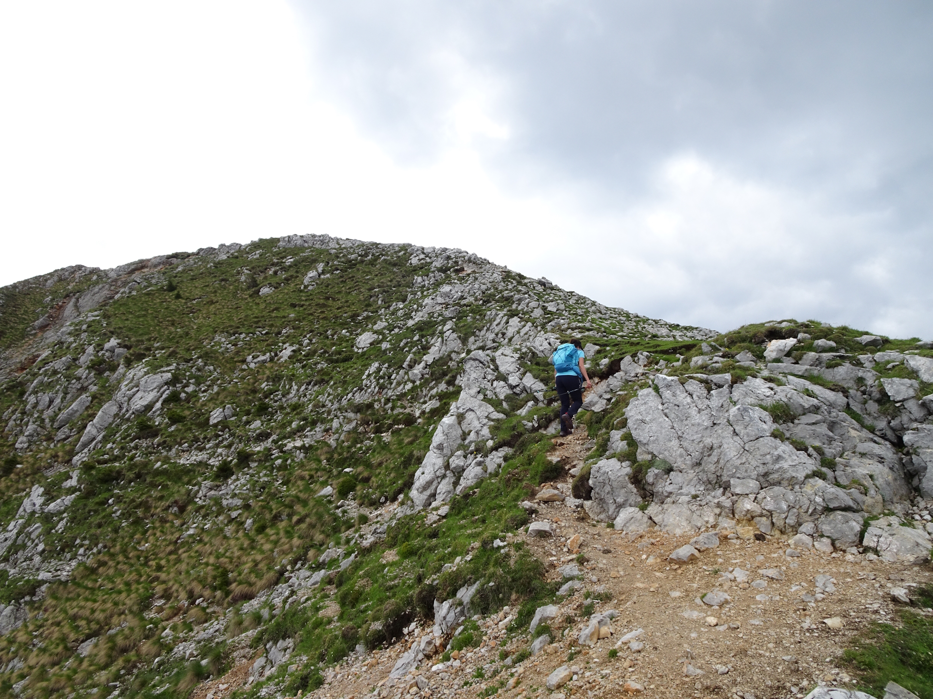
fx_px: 647
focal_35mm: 24
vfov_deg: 56.8
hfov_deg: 71.6
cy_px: 350
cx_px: 466
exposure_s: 1/500
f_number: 3.5
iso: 80
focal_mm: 4.1
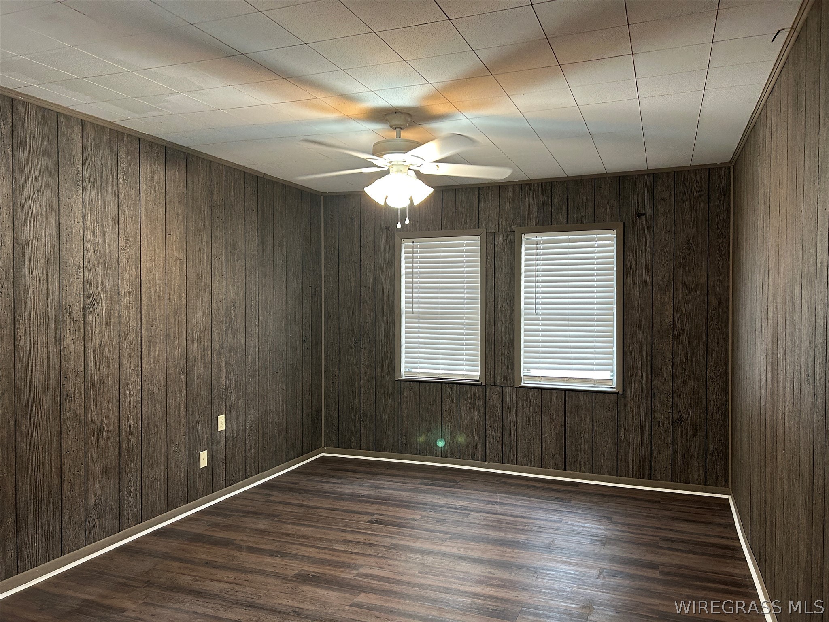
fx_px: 623
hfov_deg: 67.3
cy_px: 311
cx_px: 414
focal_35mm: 26
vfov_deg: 53.1
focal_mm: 5.7
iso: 200
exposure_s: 1/60
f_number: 1.5
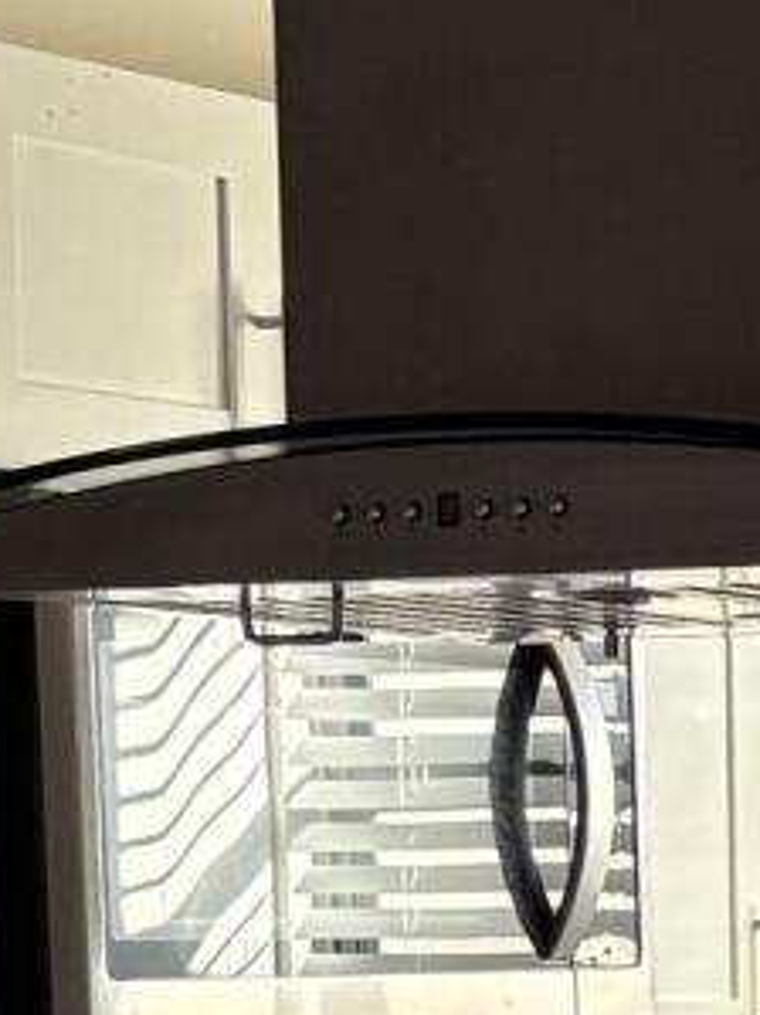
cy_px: 1626
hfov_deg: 8.3
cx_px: 1303
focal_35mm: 174
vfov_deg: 10.9
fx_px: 5097
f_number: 1.6
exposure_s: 1/90
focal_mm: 5.96
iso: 125
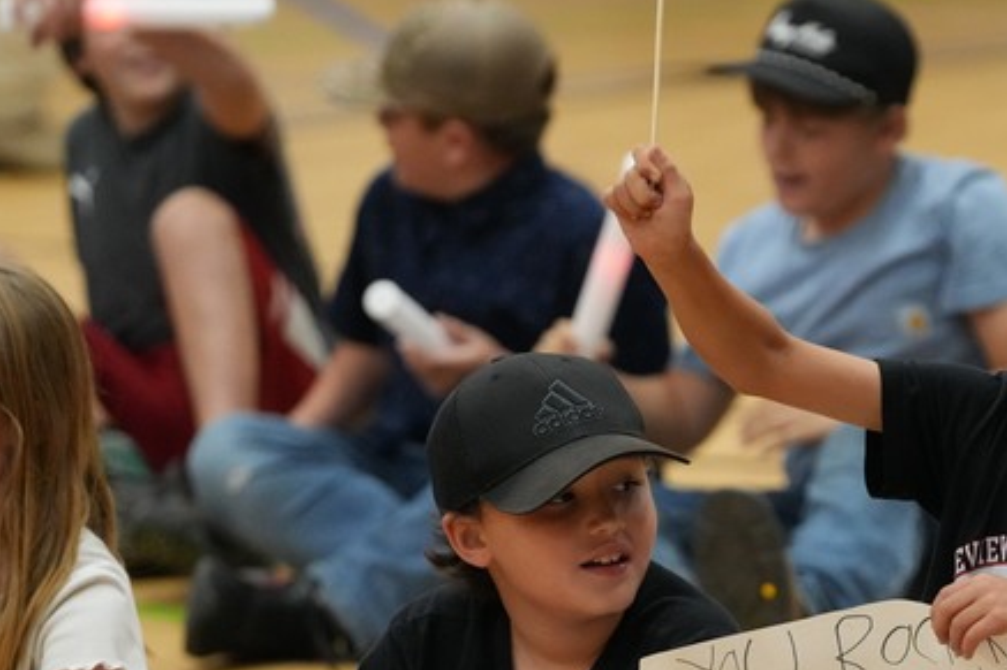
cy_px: 561
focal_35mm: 326
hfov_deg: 6.3
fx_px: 9115
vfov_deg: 4.2
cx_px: 940
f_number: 2.8
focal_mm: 139
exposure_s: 1/800
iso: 5000
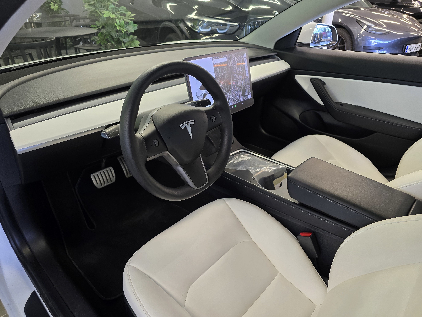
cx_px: 211
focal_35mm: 23
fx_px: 280
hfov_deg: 73.9
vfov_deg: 58.9
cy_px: 158
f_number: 1.7
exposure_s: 1/51.6
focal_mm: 6.3
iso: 125
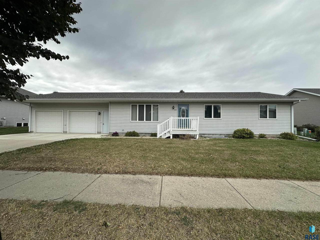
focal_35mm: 14
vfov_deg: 85.7
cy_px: 120
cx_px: 160
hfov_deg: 102.1
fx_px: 129
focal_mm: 2.22
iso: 40
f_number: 2.2
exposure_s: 1/734
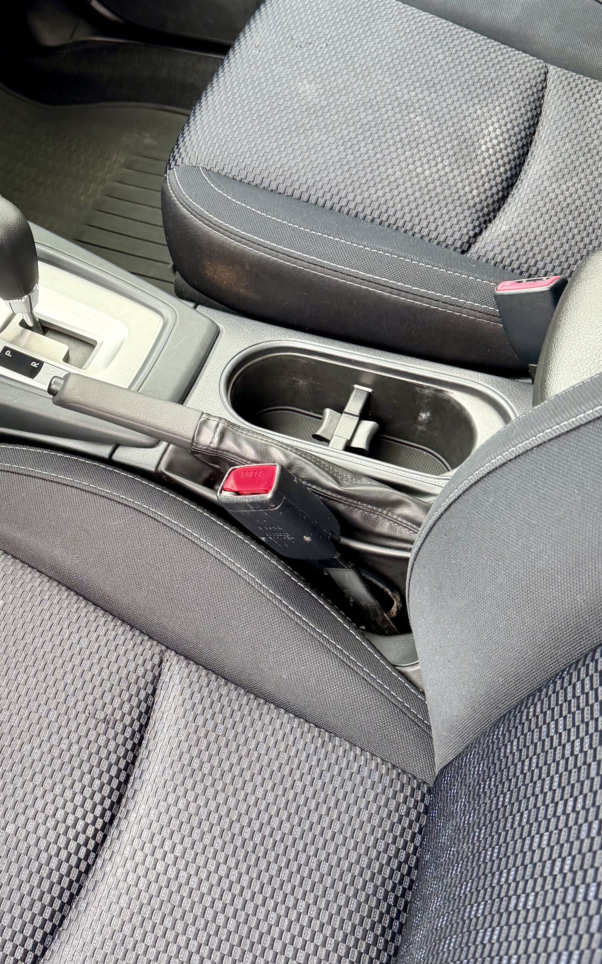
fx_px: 1076
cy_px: 424
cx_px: 89
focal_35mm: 41
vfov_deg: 48.1
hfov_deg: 30.2
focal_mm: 6.76
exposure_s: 1/113
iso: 200
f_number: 1.78
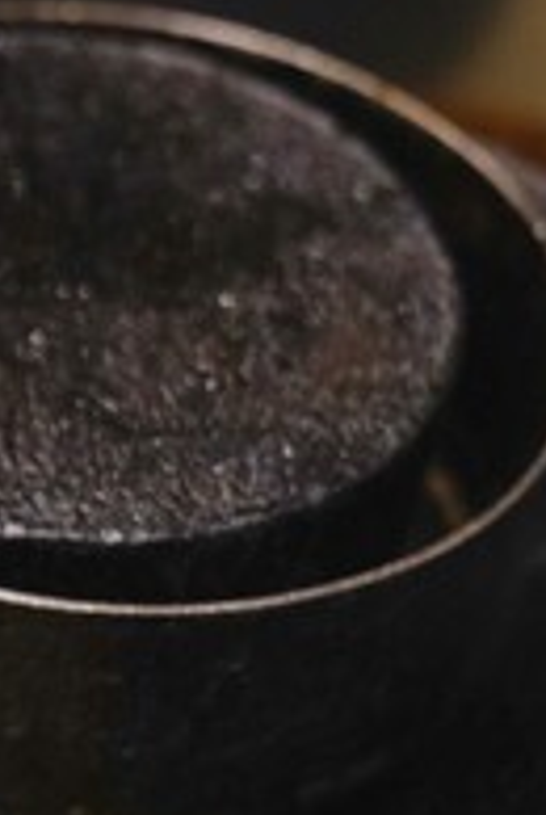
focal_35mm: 201
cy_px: 639
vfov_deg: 10.2
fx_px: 4556
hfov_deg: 6.6
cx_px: -680
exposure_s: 1/50
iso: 1000
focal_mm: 46
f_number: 4.5
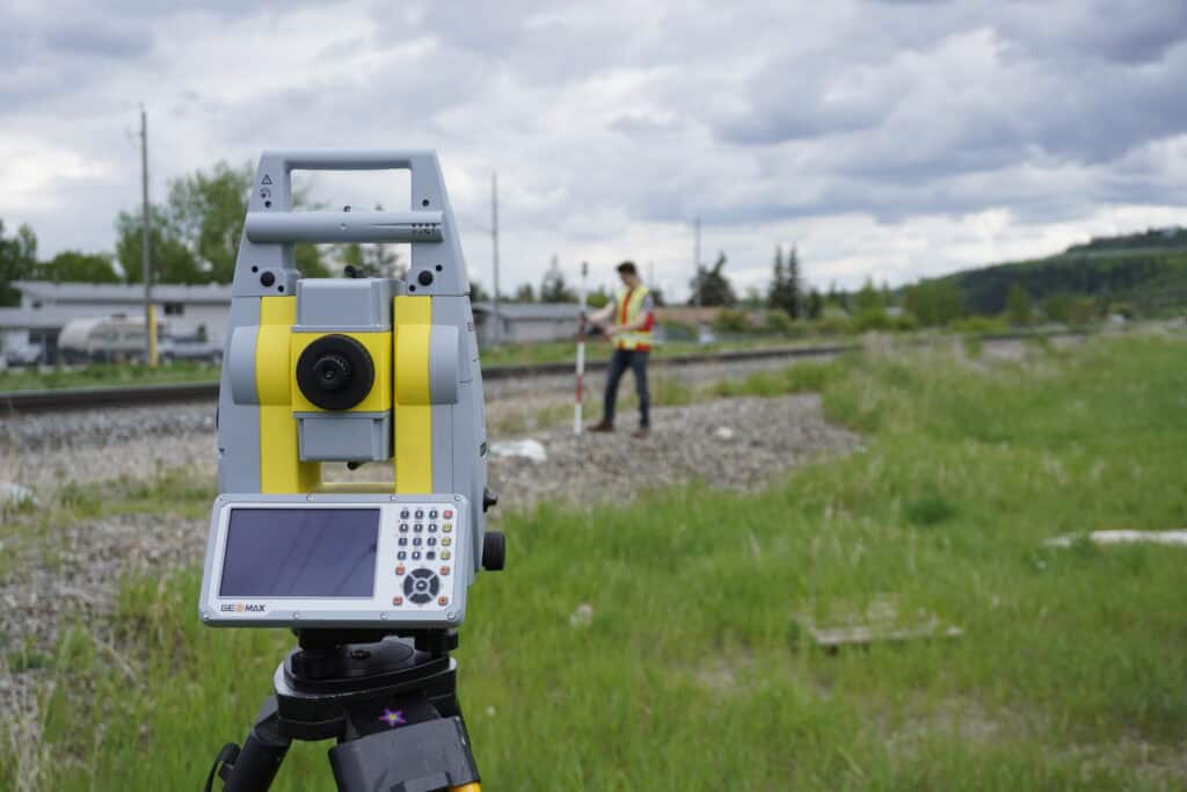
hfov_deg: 51.3
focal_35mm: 38
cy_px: 396
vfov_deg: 35.5
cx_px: 594
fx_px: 1237
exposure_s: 1/2000
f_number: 4.5
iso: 400
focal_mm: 25
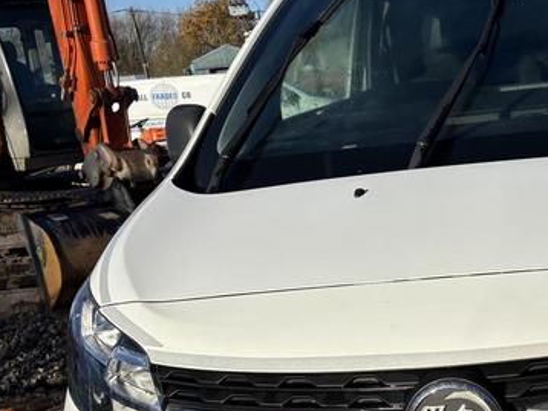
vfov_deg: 22.1
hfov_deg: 27.0
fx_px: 1030
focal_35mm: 65
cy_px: 361
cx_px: 623
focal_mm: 5.96
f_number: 1.6
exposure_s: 1/4950
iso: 50
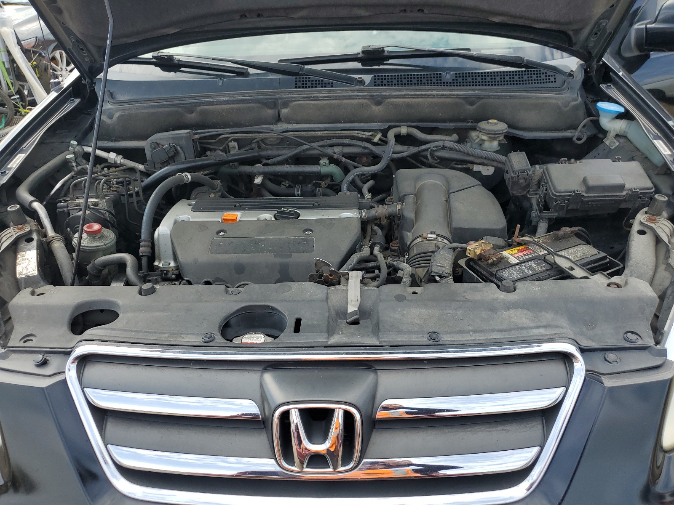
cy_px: 252
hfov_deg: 67.3
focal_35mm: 26
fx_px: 506
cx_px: 337
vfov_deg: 53.1
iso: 50
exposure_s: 1/833
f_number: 1.5
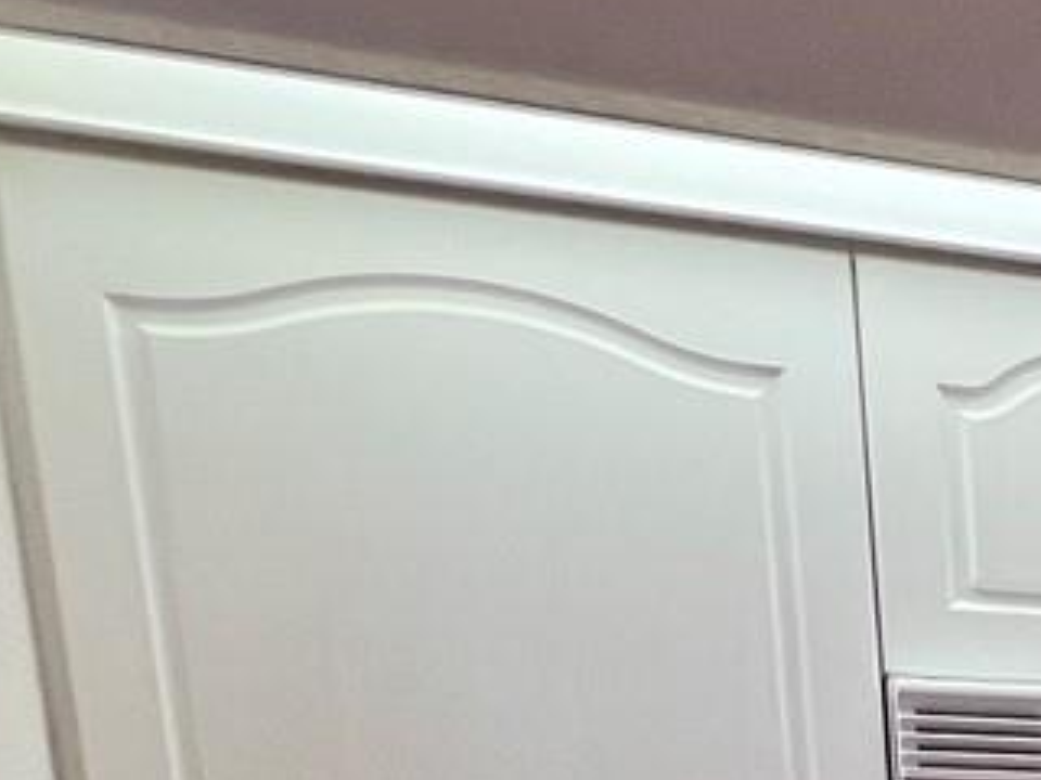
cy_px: 1394
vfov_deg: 18.1
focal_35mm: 65
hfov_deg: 21.7
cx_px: 1770
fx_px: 1955
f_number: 1.8
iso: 160
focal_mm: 1.57
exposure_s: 1/120
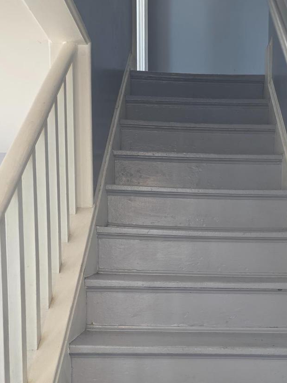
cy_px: 274
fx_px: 476
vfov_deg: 42.9
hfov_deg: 33.1
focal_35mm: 43
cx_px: 208
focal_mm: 6.25
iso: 125
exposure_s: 1/120
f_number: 1.7
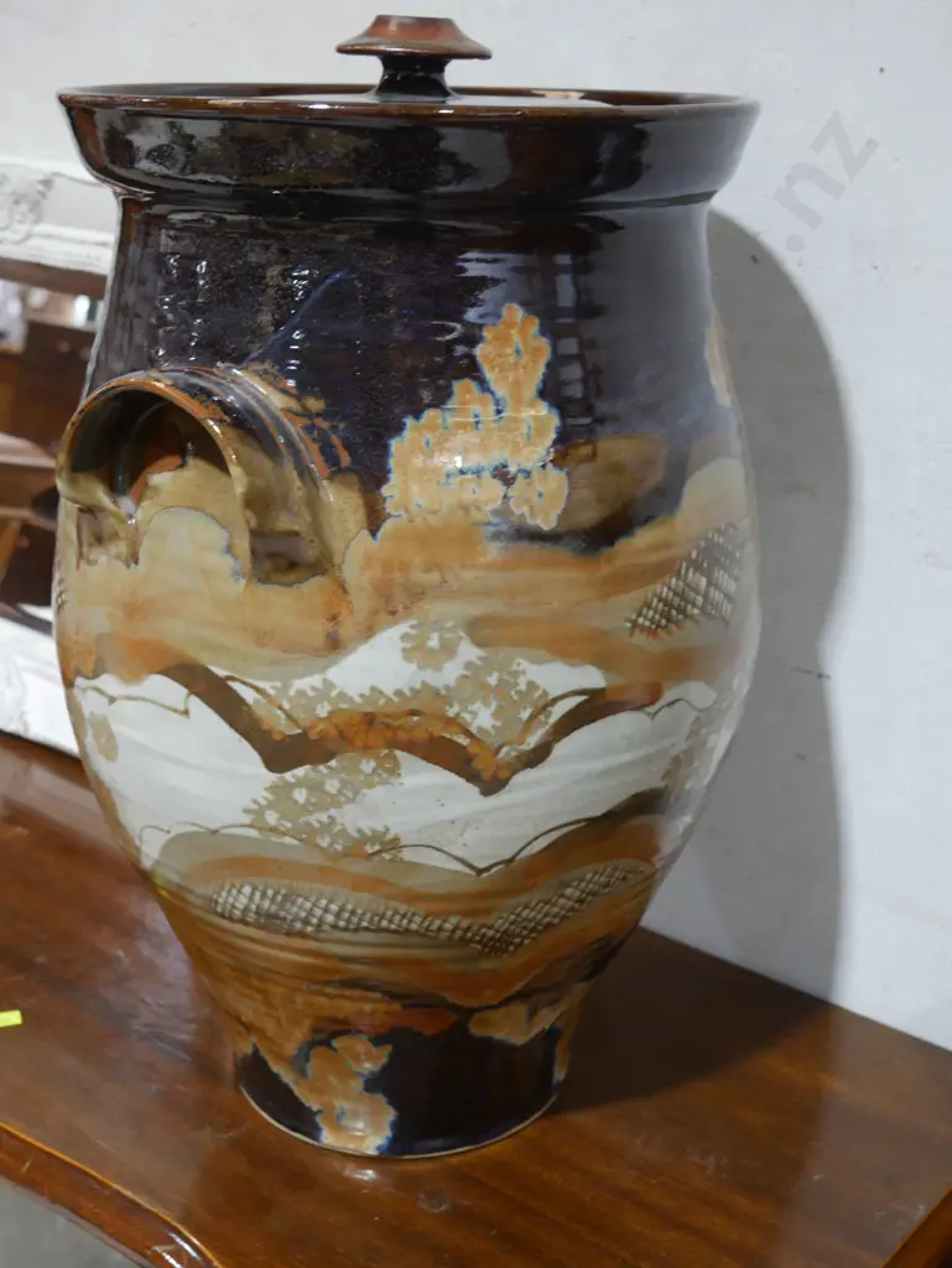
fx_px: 1685
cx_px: 476
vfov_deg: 41.2
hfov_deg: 31.5
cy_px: 634
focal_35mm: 46
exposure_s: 1/60
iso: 800
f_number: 5.1
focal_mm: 23
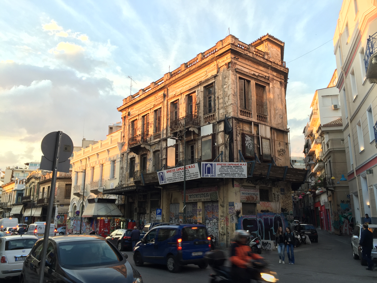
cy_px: 142
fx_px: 316
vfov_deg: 48.2
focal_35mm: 29
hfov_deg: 61.7
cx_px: 188
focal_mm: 4.15
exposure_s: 1/50
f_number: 2.2
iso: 32
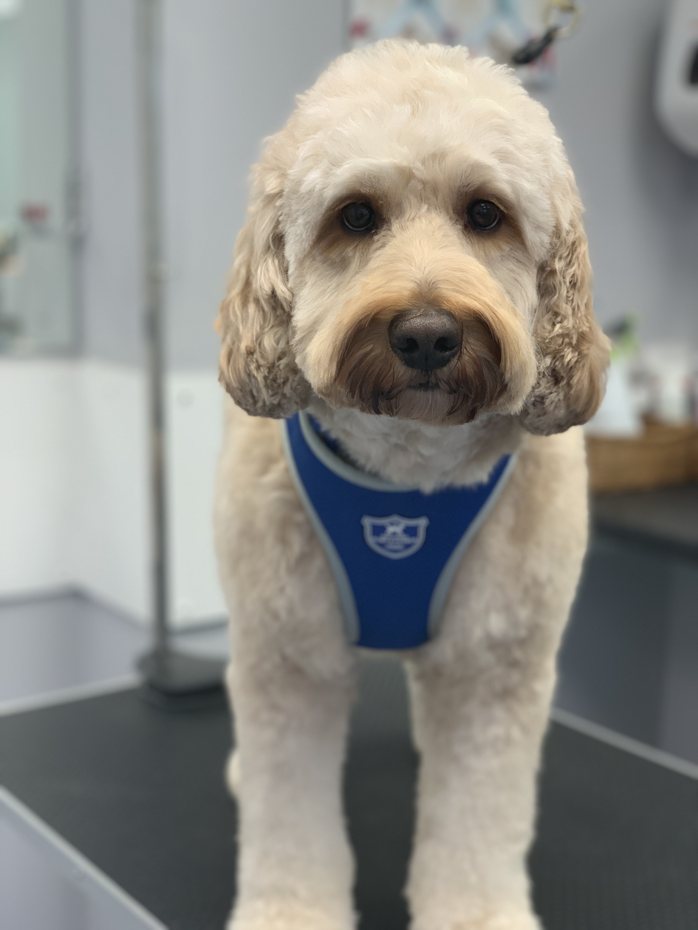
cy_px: 465
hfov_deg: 28.0
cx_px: 349
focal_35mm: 52
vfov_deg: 36.8
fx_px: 1398
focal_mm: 6
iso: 64
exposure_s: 1/50
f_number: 2.4
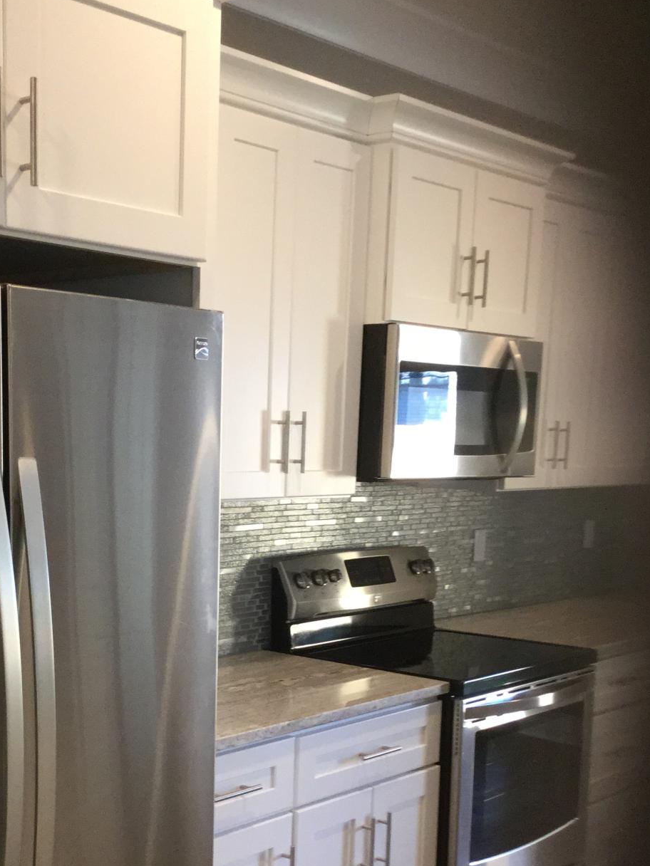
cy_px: 635
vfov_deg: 36.7
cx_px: 200
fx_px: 1277
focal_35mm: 51
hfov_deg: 28.3
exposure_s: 1/30
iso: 125
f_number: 2.4
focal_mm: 3.3
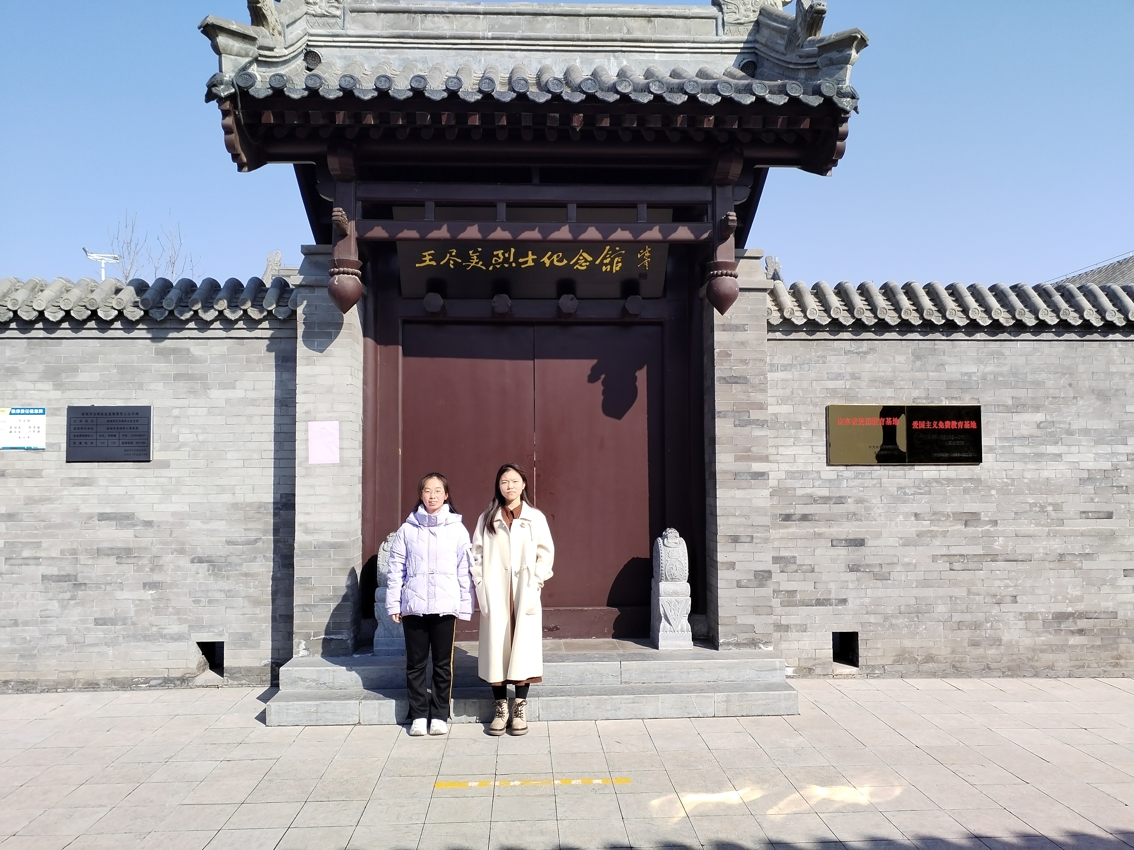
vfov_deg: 53.1
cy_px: 425
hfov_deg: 67.3
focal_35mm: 26
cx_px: 567
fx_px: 852
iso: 100
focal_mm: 4.75
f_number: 1.8
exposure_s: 1/912
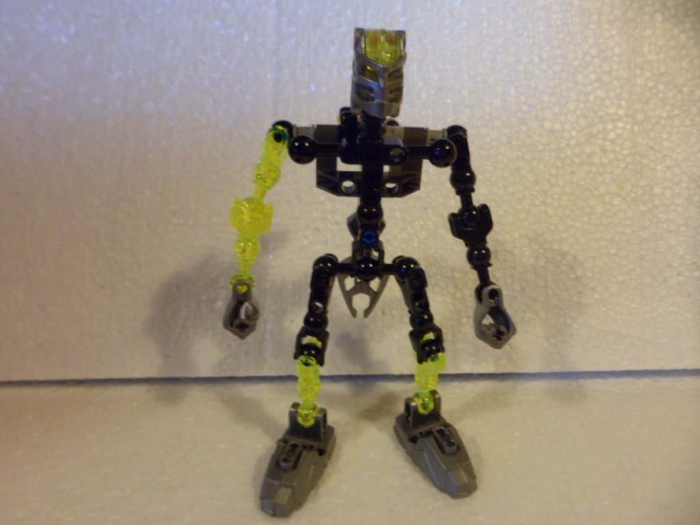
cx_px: 350
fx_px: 526
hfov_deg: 67.3
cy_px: 262
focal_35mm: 26
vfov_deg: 53.1
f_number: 3.3
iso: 400
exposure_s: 1/15
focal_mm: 4.9
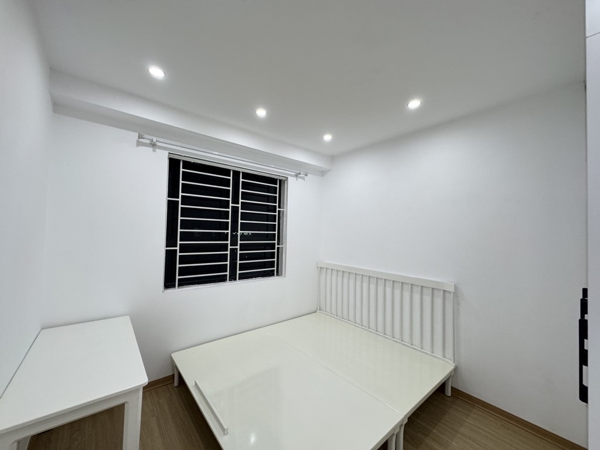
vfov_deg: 85.7
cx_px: 300
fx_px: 243
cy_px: 225
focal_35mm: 14
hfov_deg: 102.1
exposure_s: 1/100
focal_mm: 2.22
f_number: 2.2
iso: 200
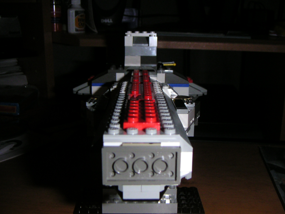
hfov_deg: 43.9
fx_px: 354
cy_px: 107
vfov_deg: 33.6
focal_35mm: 43
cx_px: 142
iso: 200
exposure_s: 1/45
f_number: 6.7
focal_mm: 5.7
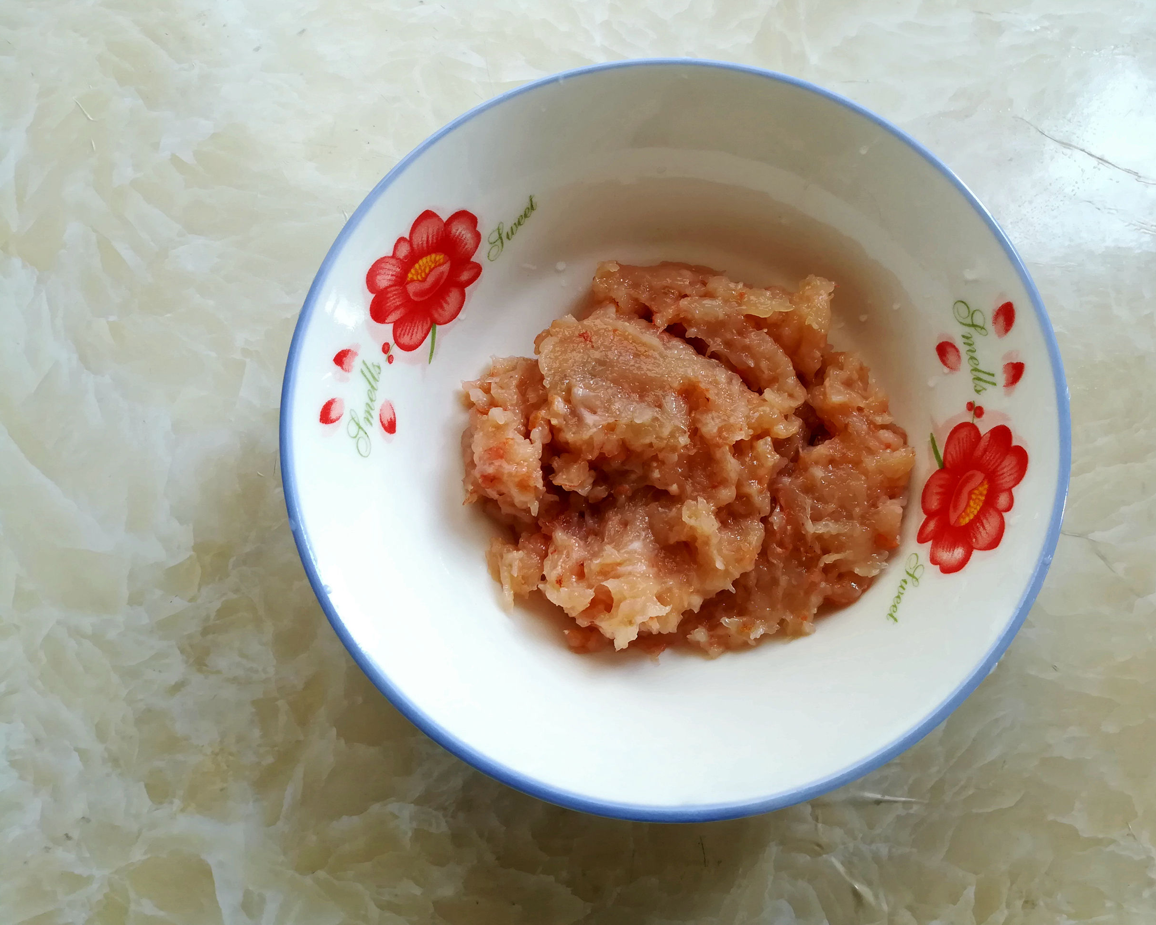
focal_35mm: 28
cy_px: 449
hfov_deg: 62.1
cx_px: 637
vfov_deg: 51.5
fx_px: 958
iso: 100
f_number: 2.2
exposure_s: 1/33.3
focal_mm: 3.83
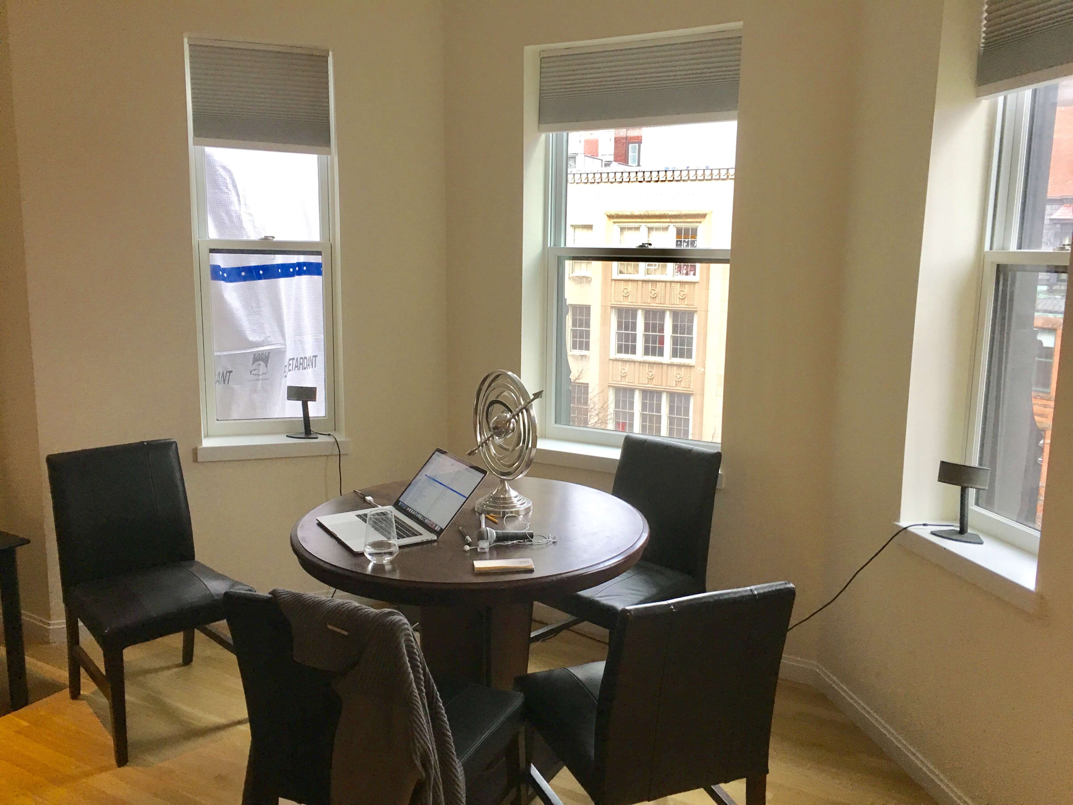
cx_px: 536
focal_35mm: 29
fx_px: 899
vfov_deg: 48.2
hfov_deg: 61.7
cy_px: 402
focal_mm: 4.15
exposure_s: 1/30
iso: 40
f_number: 2.2
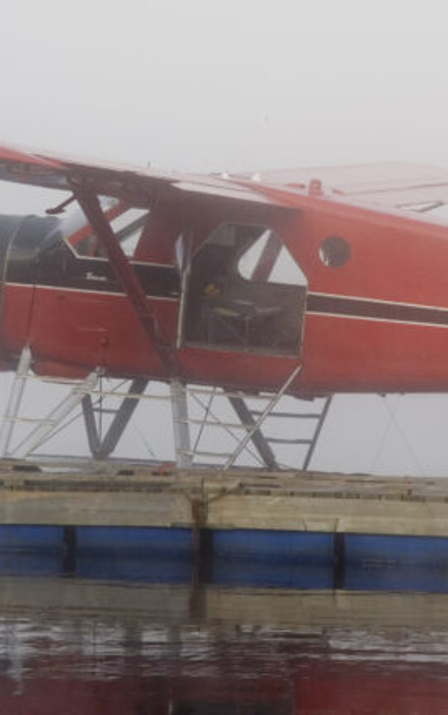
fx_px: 4978
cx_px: 215
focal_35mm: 255
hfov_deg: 5.2
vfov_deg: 8.2
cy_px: 224
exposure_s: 1/60
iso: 100
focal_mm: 70
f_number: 6.3
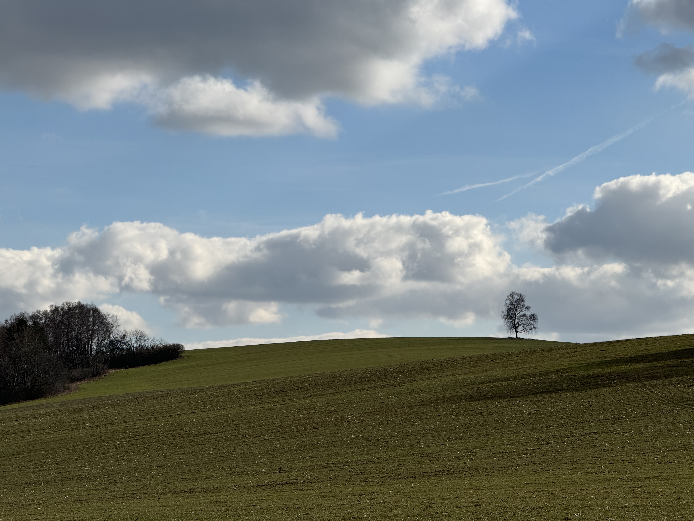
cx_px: 347
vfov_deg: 12.3
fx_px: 2406
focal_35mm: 120
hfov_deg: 16.4
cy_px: 260
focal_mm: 15.66
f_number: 2.8
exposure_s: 1/3344
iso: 50
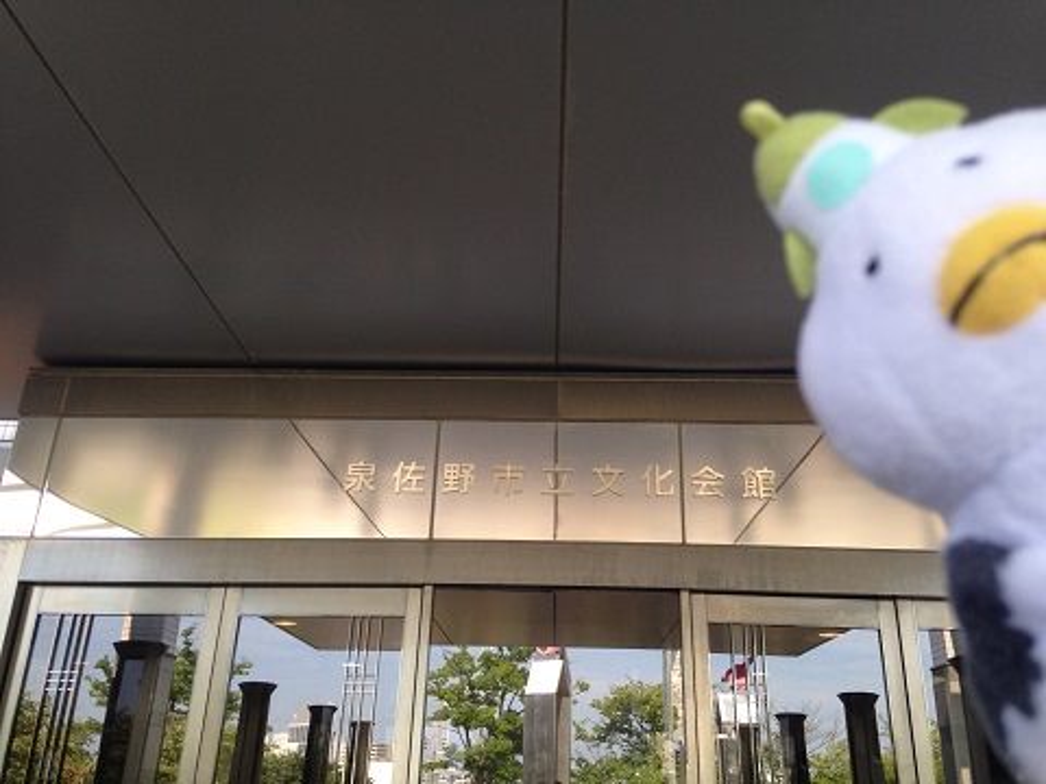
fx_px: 997
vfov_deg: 42.9
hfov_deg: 55.4
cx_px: 523
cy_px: 392
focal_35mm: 33
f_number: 2.4
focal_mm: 4.12
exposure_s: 1/100
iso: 50
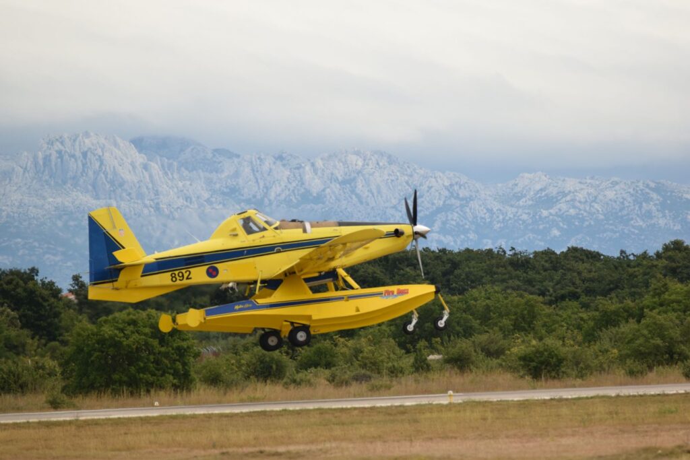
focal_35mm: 450
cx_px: 345
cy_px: 230
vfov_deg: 3.1
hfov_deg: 4.6
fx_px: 8626
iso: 640
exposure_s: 1/2500
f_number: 6.3
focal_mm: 300
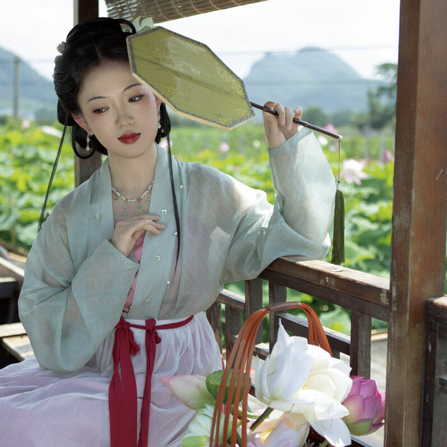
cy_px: 224
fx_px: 804
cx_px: 269
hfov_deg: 31.0
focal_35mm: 55
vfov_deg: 31.1
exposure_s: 1/800
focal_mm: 43
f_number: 2.8
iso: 100
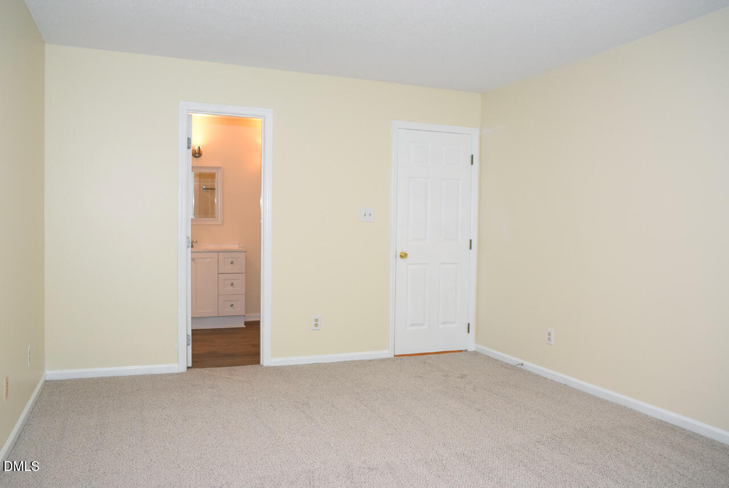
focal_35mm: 30
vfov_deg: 43.7
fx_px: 608
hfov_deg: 61.9
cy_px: 244
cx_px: 364
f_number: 4
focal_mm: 20
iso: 450
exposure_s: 1/60
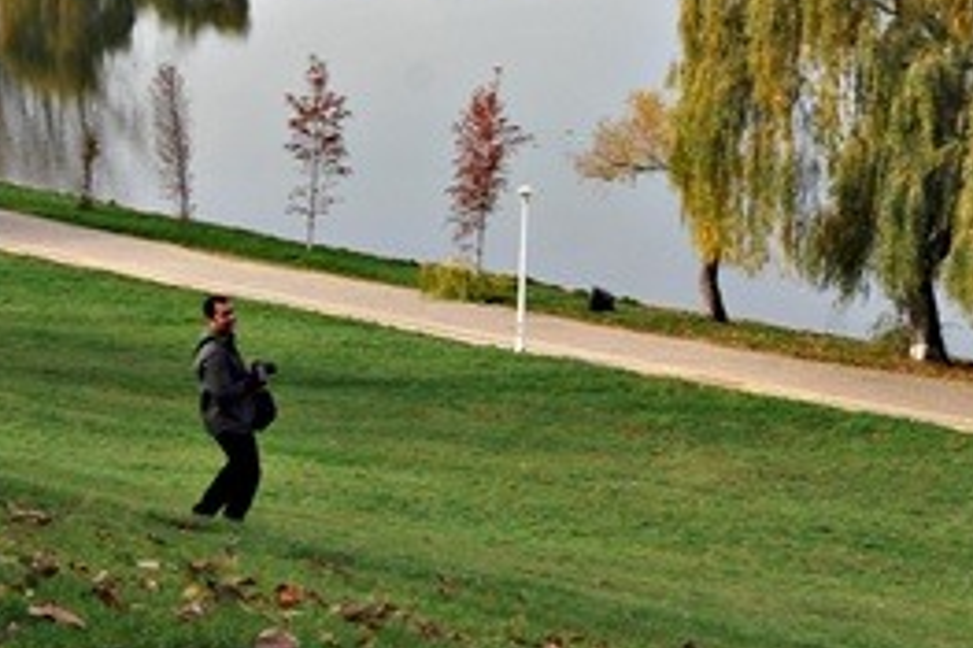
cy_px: -252
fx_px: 3214
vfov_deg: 11.2
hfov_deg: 17.2
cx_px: 607
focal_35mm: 119
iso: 200
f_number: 11
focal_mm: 26
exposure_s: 1/50
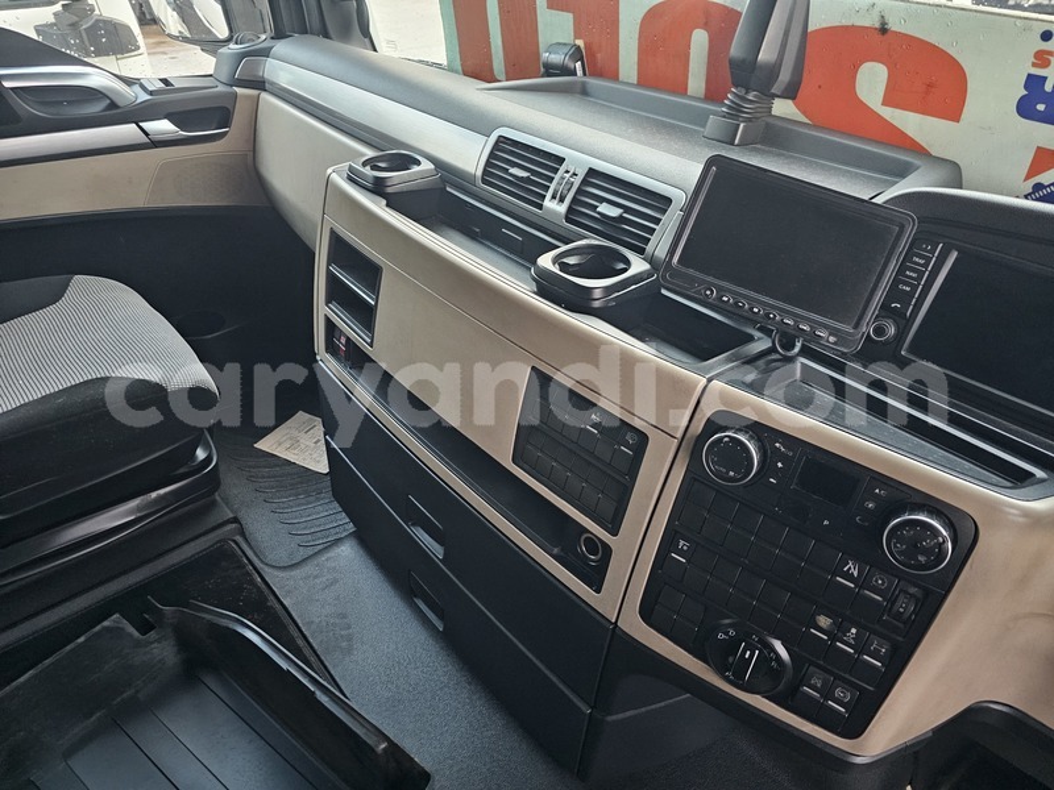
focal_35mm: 23
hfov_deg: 73.9
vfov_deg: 58.9
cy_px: 395
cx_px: 527
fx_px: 700
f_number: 1.7
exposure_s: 1/24
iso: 800
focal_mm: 6.3
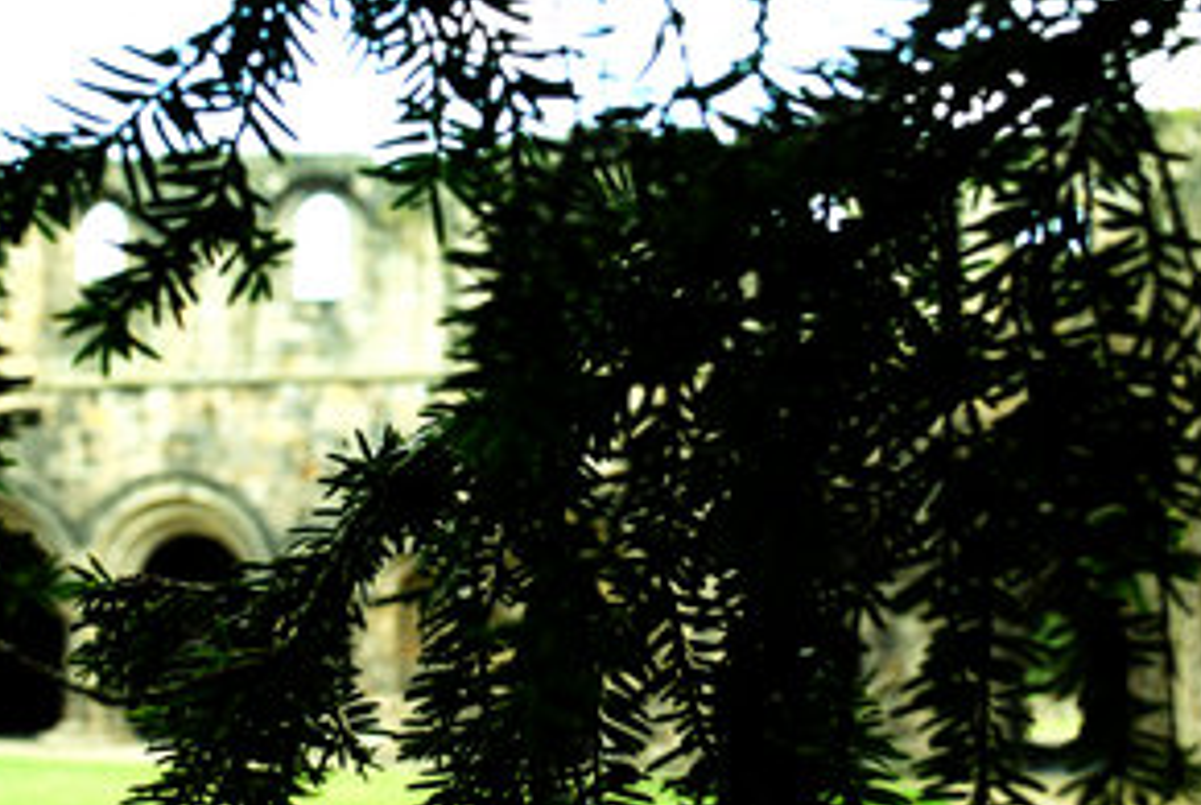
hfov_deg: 34.5
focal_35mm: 58
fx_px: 1927
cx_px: 504
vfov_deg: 23.5
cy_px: 281
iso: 200
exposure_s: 1/100
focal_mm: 29
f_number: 5
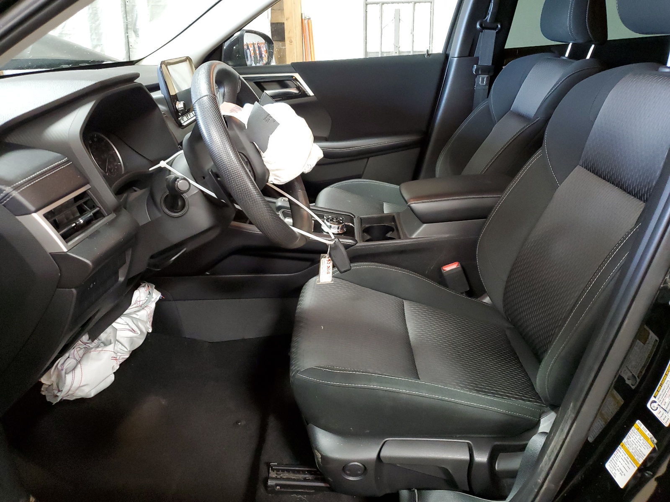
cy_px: 251
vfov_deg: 53.1
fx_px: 503
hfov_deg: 67.3
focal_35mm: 26
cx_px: 335
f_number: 1.5
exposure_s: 1/40
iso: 306
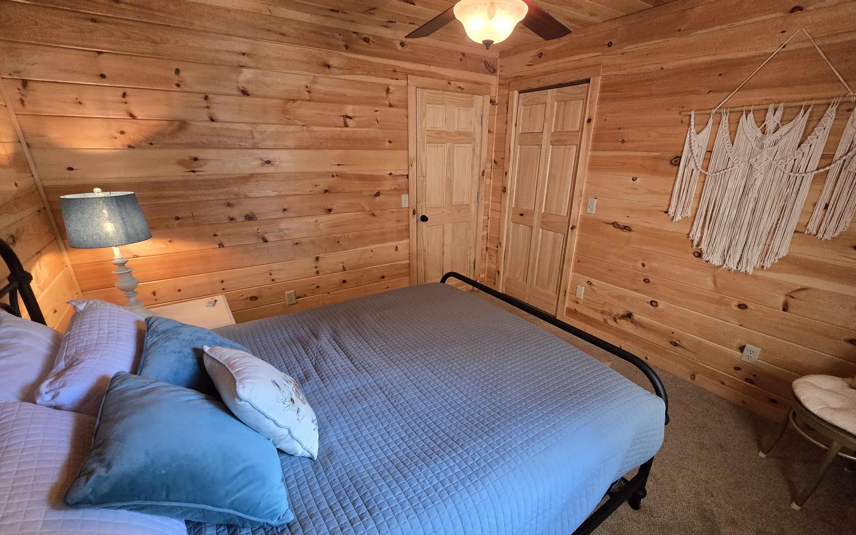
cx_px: 434
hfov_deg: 105.3
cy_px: 284
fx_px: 327
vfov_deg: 78.5
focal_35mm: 14
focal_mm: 2.2
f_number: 2.2
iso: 320
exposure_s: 1/60
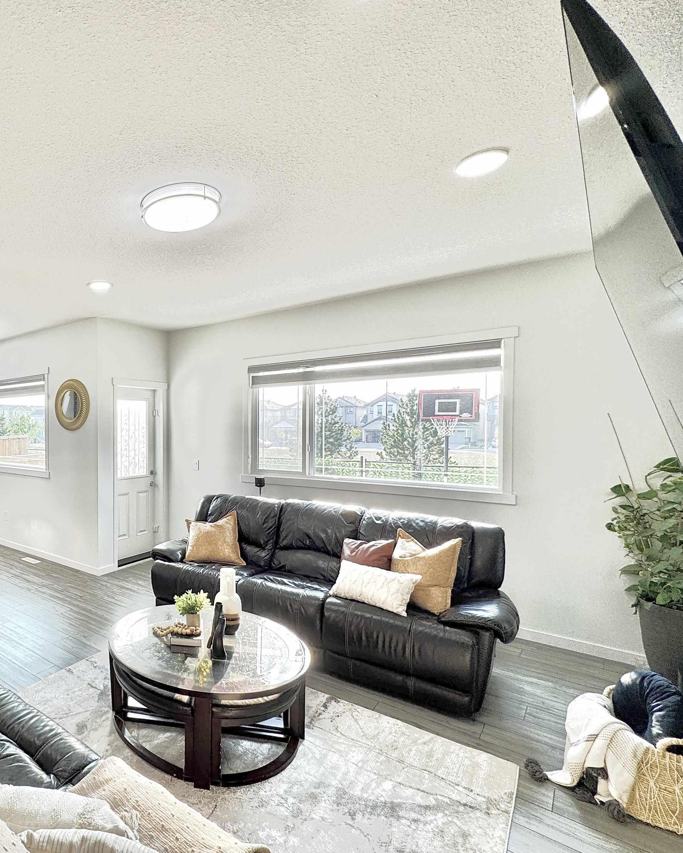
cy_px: 439
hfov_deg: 61.8
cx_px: 92
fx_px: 480
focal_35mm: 19
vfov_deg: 83.3
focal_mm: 2.22
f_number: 2.2
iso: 40
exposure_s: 1/120
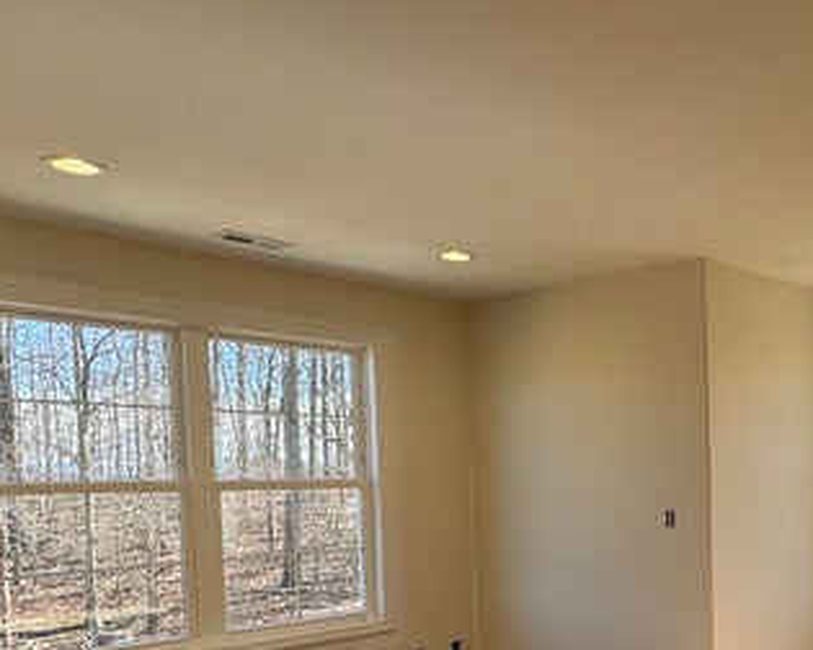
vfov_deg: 38.5
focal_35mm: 37
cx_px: 745
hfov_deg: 44.3
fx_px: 890
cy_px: 529
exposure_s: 1/285
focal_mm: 2.22
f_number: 2.2
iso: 40
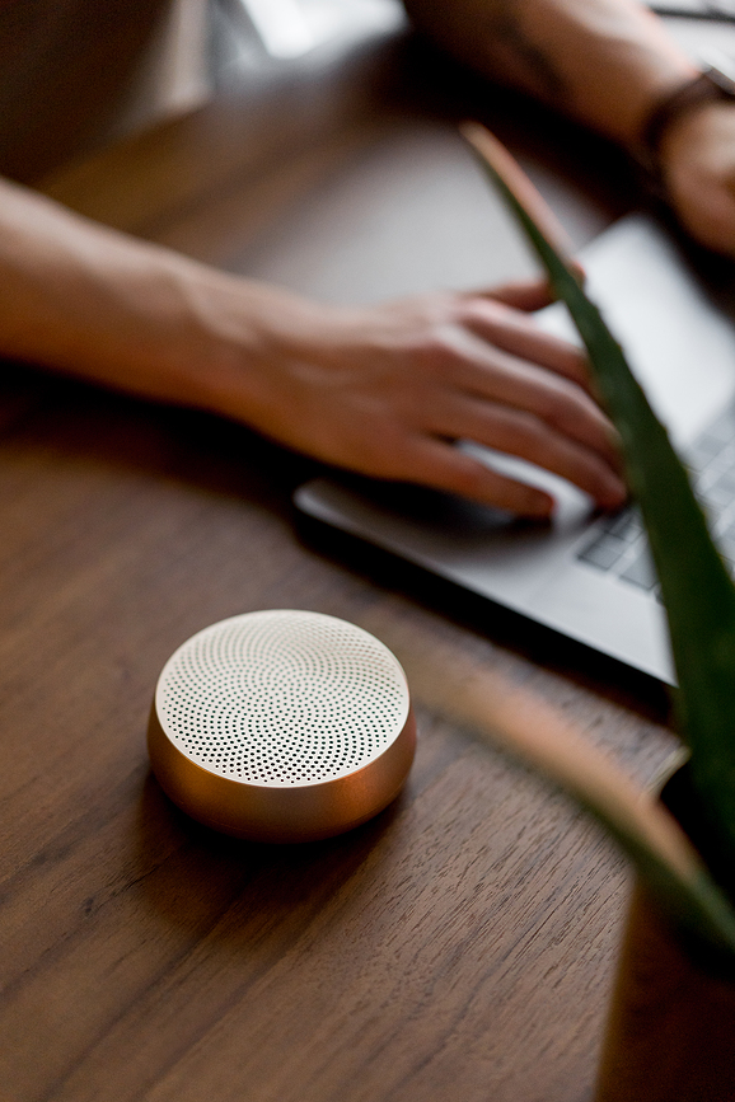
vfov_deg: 36.2
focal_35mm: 55
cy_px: 551
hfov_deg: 24.6
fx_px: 1684
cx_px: 368
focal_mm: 55
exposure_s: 1/60
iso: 800
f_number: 2
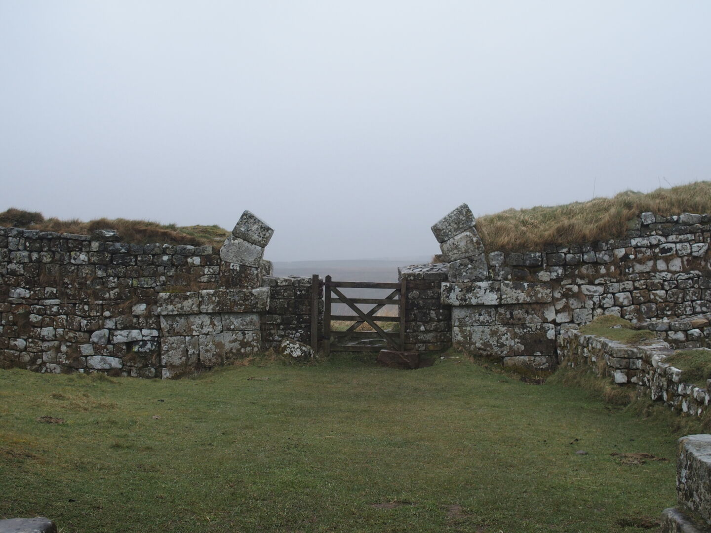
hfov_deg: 31.2
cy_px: 266
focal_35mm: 62
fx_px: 1273
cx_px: 356
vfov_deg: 23.7
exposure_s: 1/400
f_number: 3.5
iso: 100
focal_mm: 13.2
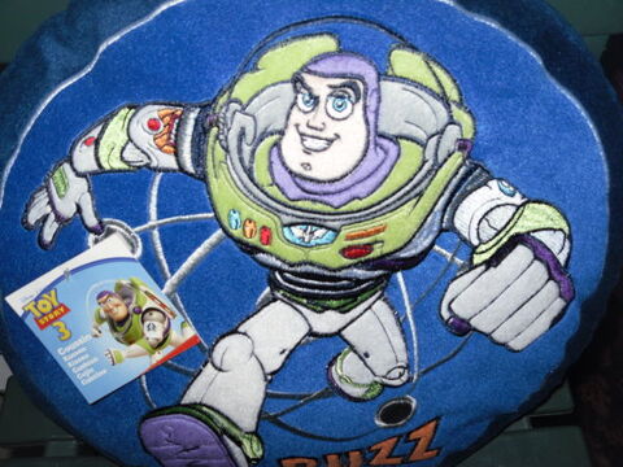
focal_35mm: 35
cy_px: 234
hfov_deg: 52.6
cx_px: 312
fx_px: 630
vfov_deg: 40.7
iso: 80
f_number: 3.5
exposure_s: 1/45
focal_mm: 6.3
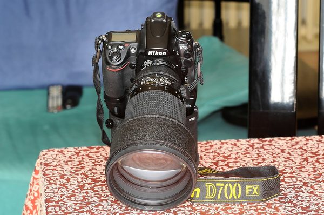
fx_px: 1146
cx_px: 162
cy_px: 108
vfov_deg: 10.7
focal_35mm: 128
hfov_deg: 16.1
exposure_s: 1/15
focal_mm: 85
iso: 200
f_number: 8
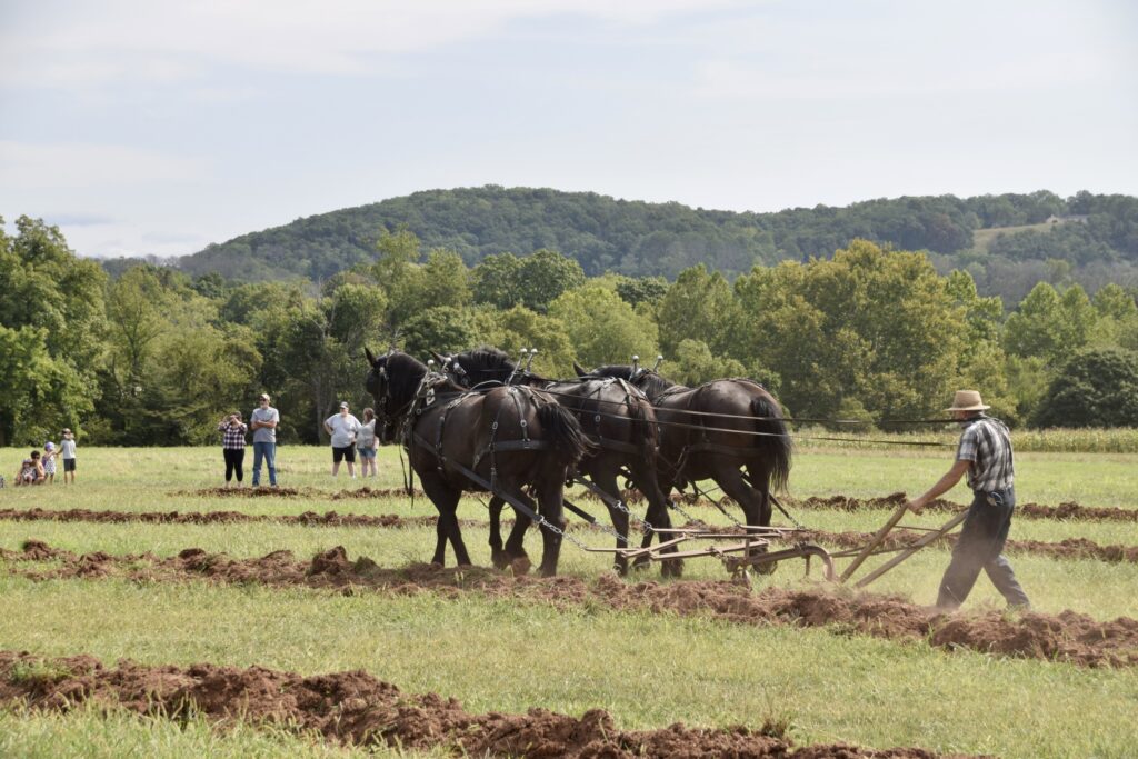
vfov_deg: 12.2
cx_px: 569
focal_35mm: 112
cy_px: 380
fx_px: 3557
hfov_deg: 18.2
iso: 200
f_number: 9
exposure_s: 1/320
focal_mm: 75
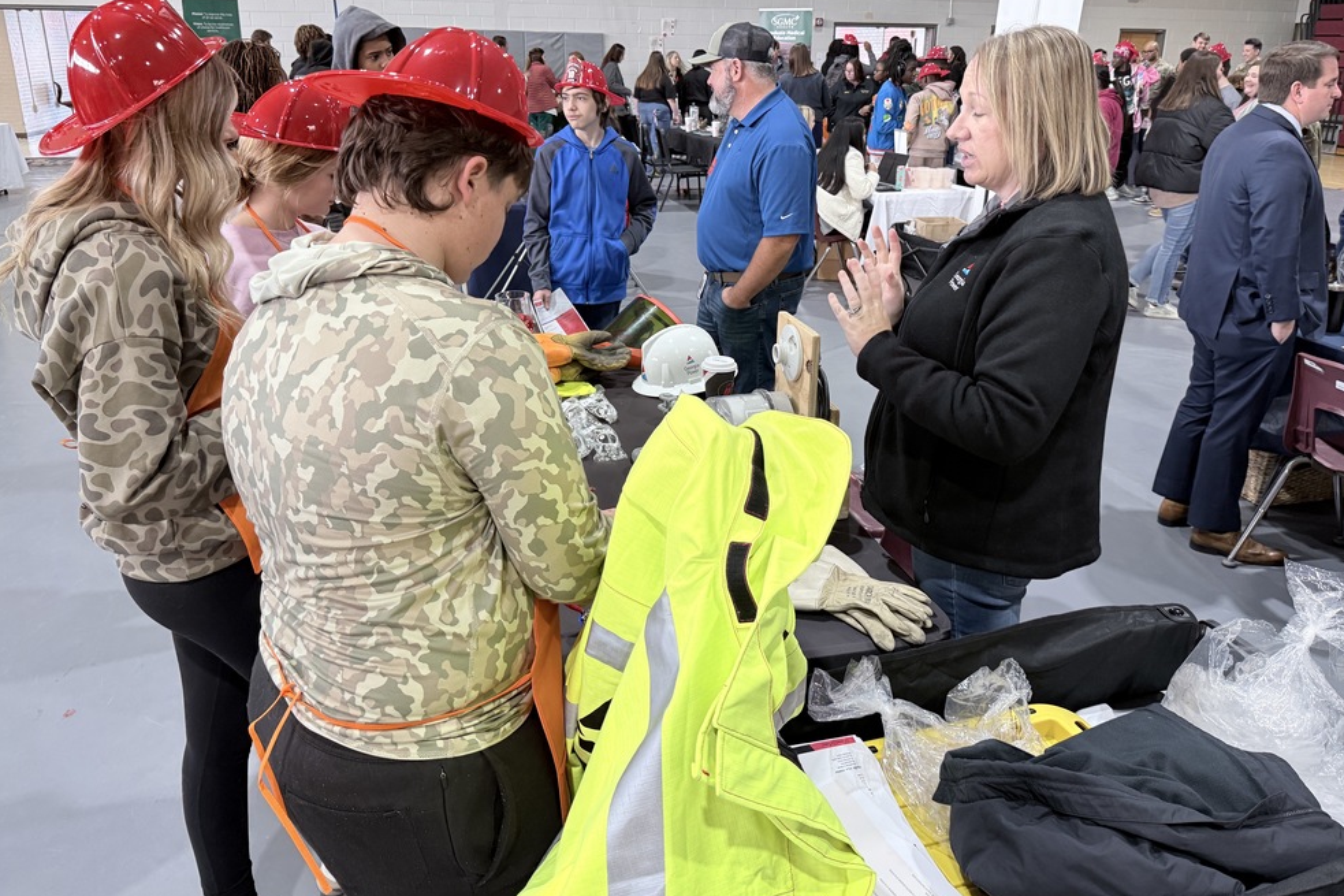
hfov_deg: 69.4
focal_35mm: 26
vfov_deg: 49.4
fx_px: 970
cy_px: 379
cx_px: 697
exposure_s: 1/121
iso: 160
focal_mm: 6.76
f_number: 1.78
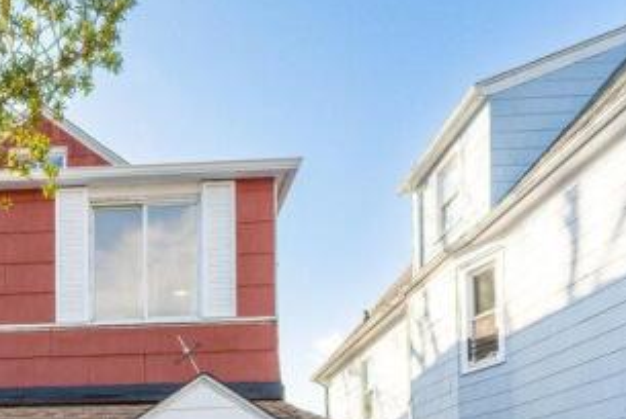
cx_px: 33
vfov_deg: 33.8
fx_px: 574
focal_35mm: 33
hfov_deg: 49.2
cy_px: 481
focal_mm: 14
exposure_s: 1/2000
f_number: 8
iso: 800
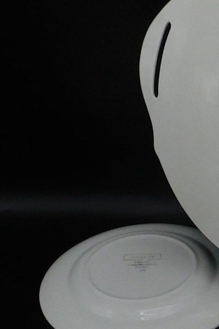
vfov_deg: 21.0
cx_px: 319
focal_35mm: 85
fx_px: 776
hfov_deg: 15.0
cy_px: 461
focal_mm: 4
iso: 125
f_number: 3
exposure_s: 1/400
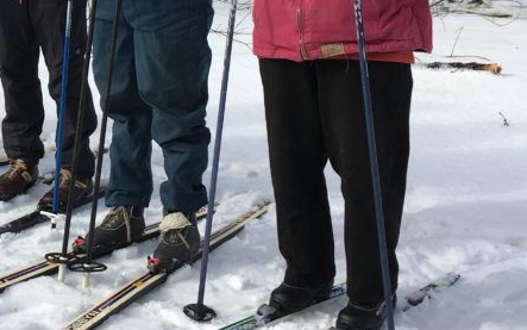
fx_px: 1020
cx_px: -2
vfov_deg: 18.0
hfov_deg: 27.3
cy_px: 23
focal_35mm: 71
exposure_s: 1/1202
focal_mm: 4.15
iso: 25
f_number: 2.2
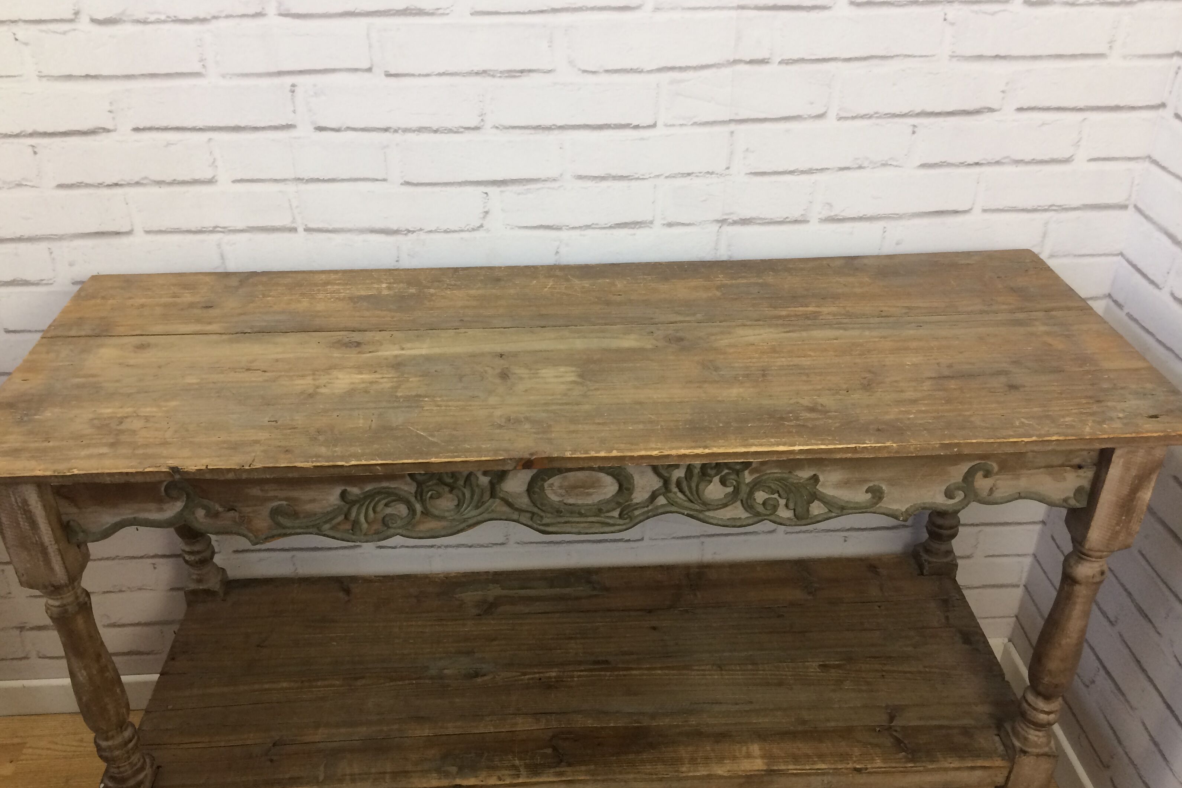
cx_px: 577
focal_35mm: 31
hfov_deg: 60.3
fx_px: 1018
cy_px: 449
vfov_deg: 42.2
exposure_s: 1/33
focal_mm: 4.15
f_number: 2.2
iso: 50
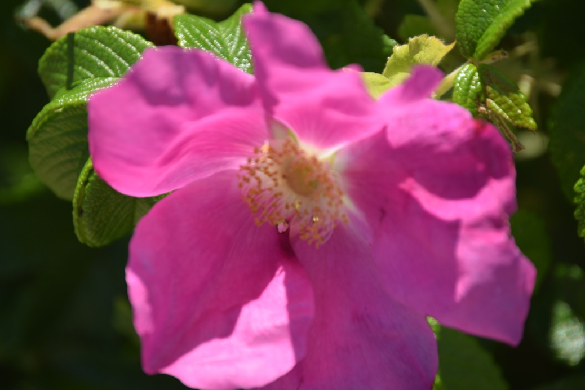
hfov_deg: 6.6
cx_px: 290
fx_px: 5070
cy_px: 196
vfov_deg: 4.4
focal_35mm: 312
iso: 100
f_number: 5.6
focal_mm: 200
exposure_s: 1/320
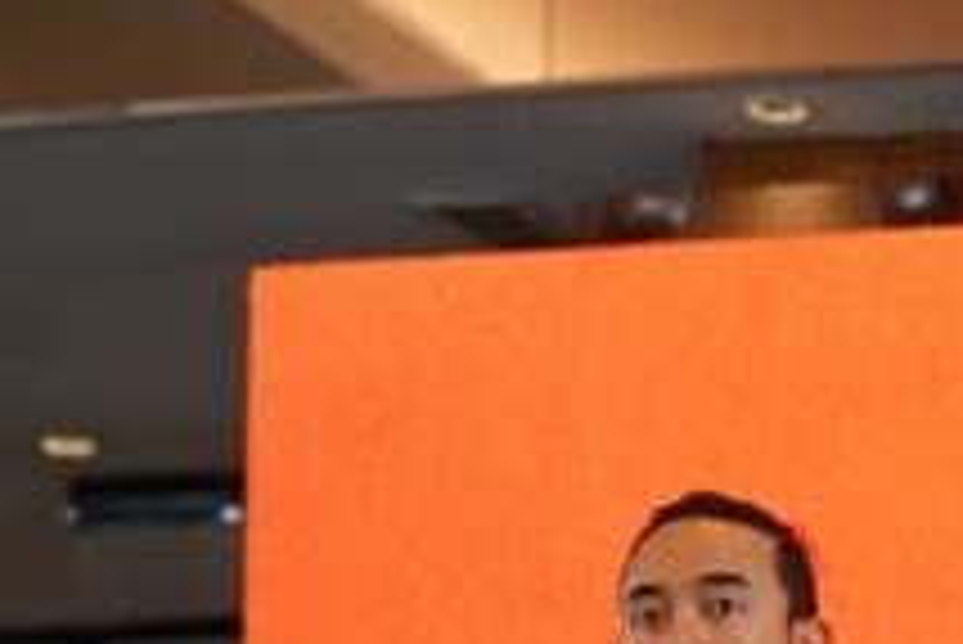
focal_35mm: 244
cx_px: 1526
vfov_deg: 5.6
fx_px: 6531
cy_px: 1031
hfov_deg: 8.2
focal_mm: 50
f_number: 2.2
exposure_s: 1/160
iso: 400
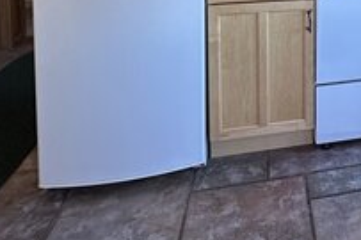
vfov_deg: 23.9
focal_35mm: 46
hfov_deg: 37.4
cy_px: -108
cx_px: 375
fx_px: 461
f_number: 2.2
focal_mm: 2.22
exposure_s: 1/120
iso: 160
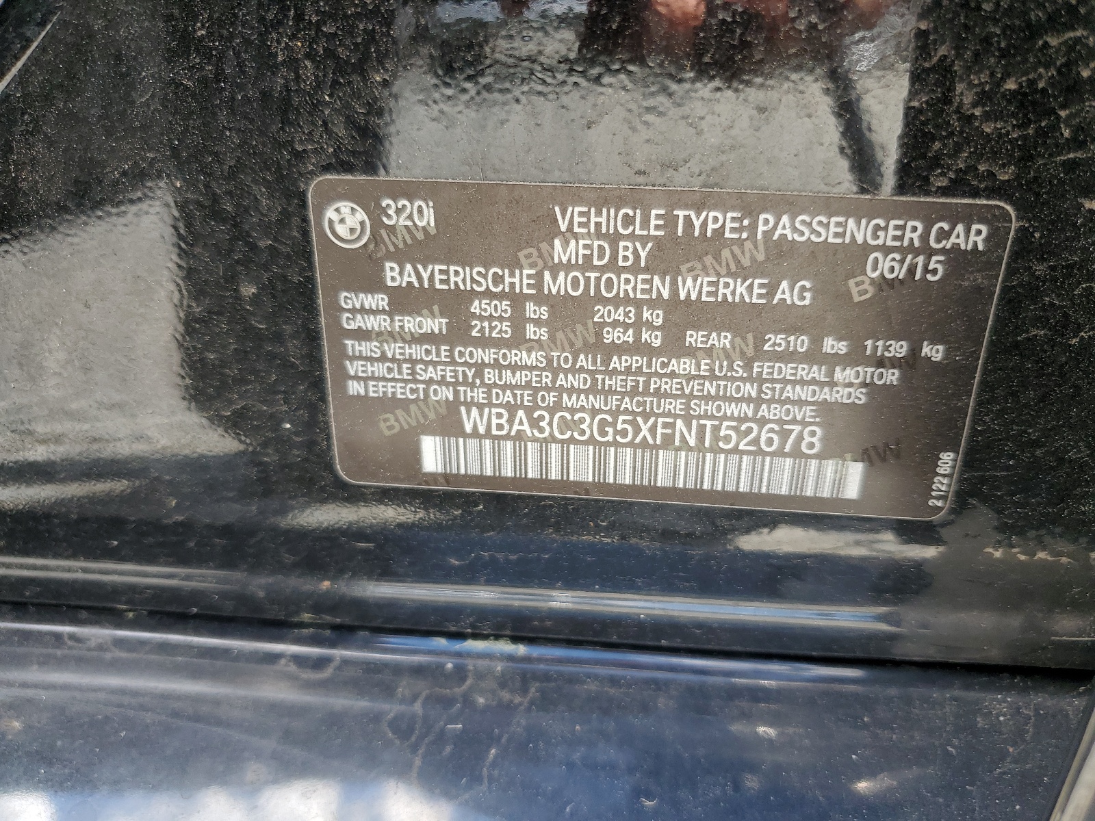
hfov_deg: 67.3
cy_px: 410
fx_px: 822
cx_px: 548
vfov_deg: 53.1
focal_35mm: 26
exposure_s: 1/233
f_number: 1.5
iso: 50
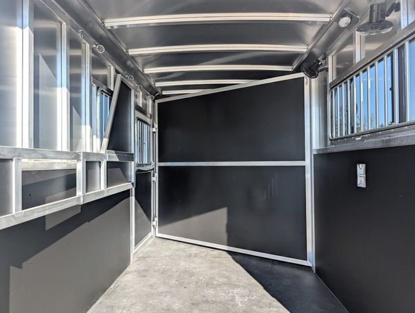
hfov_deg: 71.5
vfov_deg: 56.9
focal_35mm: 24
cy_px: 156
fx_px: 288
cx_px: 208
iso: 18
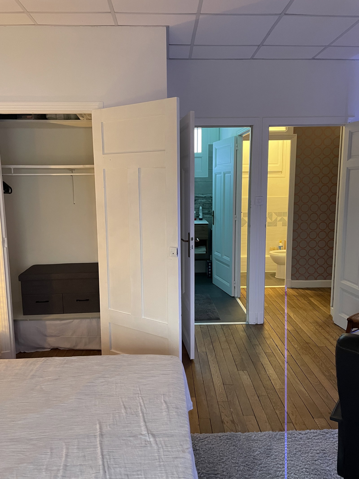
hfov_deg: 53.1
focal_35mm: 26
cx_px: 180
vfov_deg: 67.3
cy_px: 240
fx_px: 359
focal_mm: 4.2
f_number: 1.6
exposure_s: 1/59
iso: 400
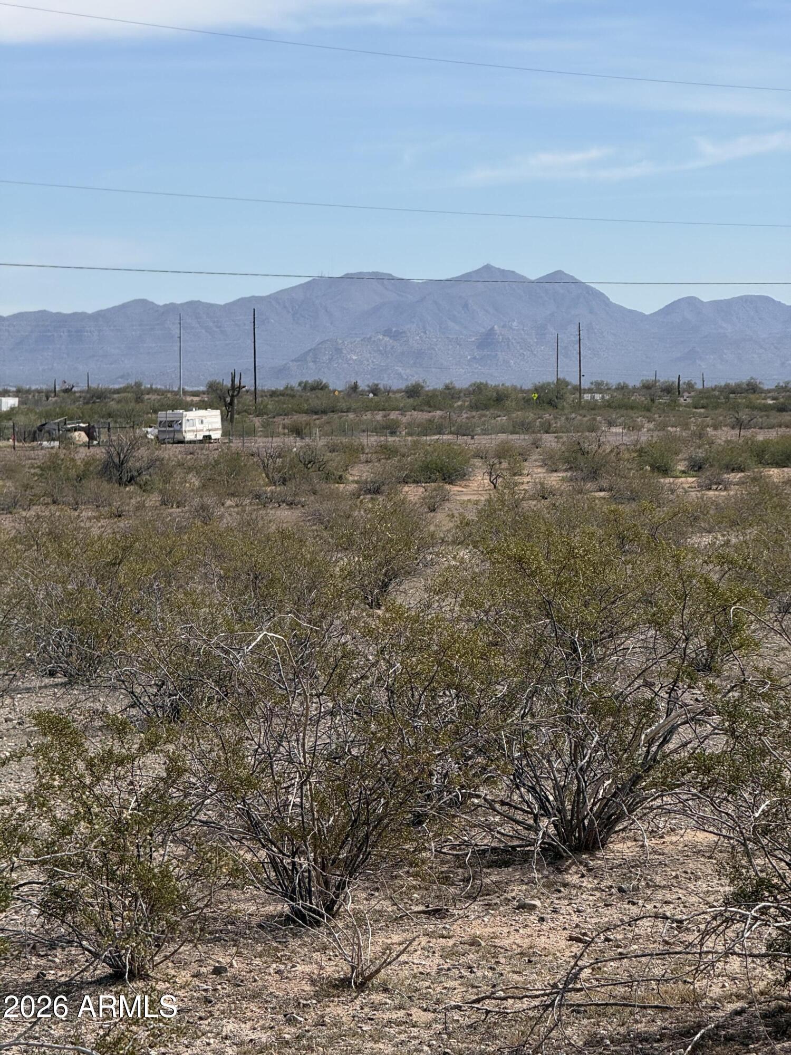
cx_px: 396
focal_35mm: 120
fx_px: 3656
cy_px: 528
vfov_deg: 16.4
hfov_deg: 12.3
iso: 64
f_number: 2.8
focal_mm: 15.66
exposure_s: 1/2439
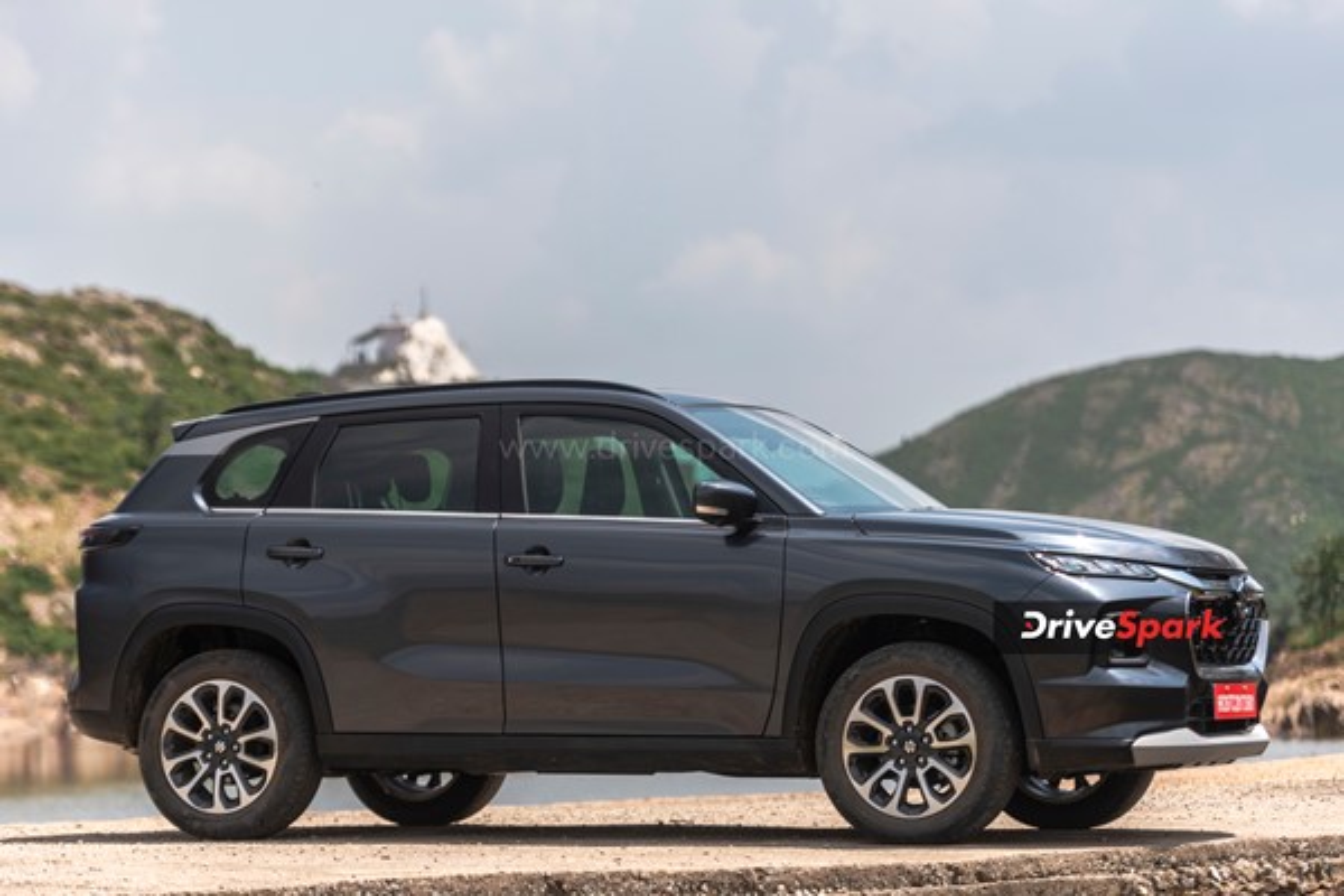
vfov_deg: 11.8
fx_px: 4330
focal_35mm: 116
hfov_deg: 17.6
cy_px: 448
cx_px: 672
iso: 250
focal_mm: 116
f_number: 2.8
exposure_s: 1/5000
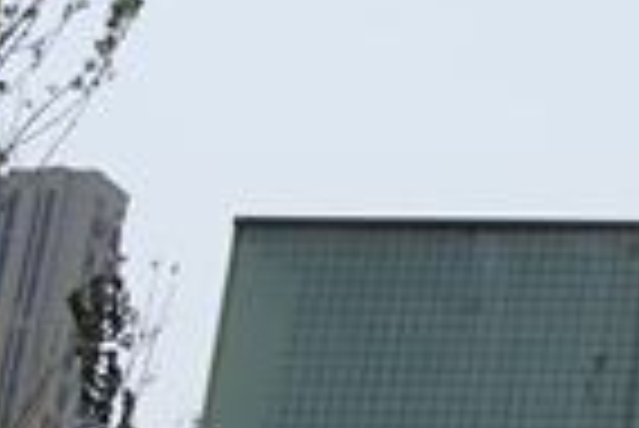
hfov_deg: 12.1
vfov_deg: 9.2
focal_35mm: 148
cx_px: 1318
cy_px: 20
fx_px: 2630
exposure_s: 1/160
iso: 100
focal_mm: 31
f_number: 11
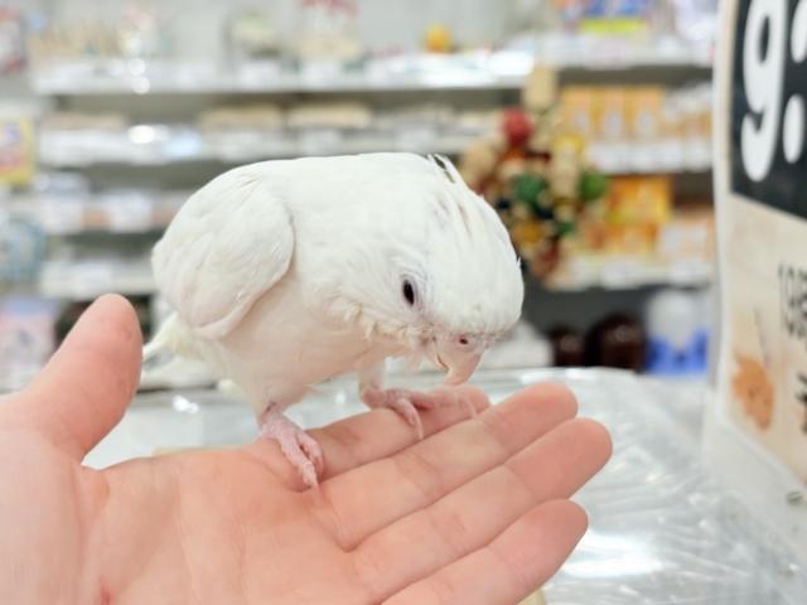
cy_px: 302
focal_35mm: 52
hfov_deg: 36.8
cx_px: 404
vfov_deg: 28.0
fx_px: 1212
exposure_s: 1/100
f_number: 1.6
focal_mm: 5.96
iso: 100
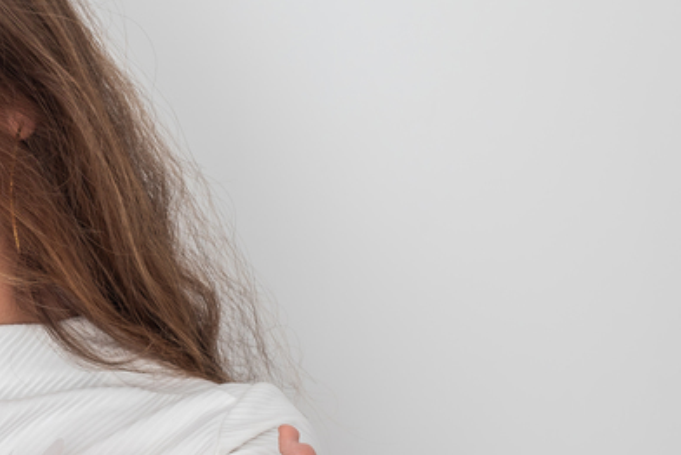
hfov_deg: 12.9
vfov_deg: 9.0
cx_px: -250
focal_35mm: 153
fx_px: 2896
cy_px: 249
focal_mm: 50
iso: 100
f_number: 6.3
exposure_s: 1/250
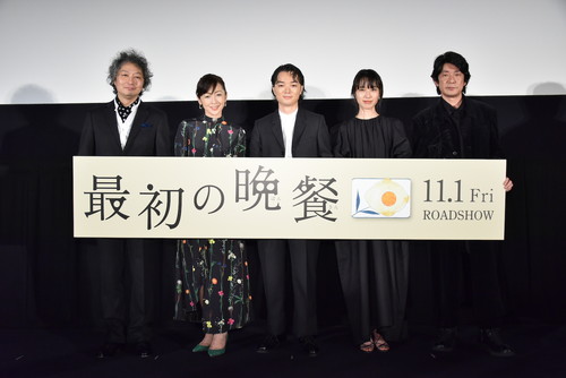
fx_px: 692
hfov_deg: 44.5
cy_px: 189
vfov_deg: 30.6
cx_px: 283
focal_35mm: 44
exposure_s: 1/160
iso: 3200
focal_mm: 44
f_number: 7.1
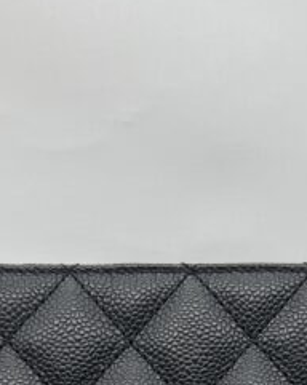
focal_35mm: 108
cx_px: 190
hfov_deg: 14.2
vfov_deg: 15.9
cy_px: 620
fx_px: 1230
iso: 40
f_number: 1.5
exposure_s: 1/168
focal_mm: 5.7
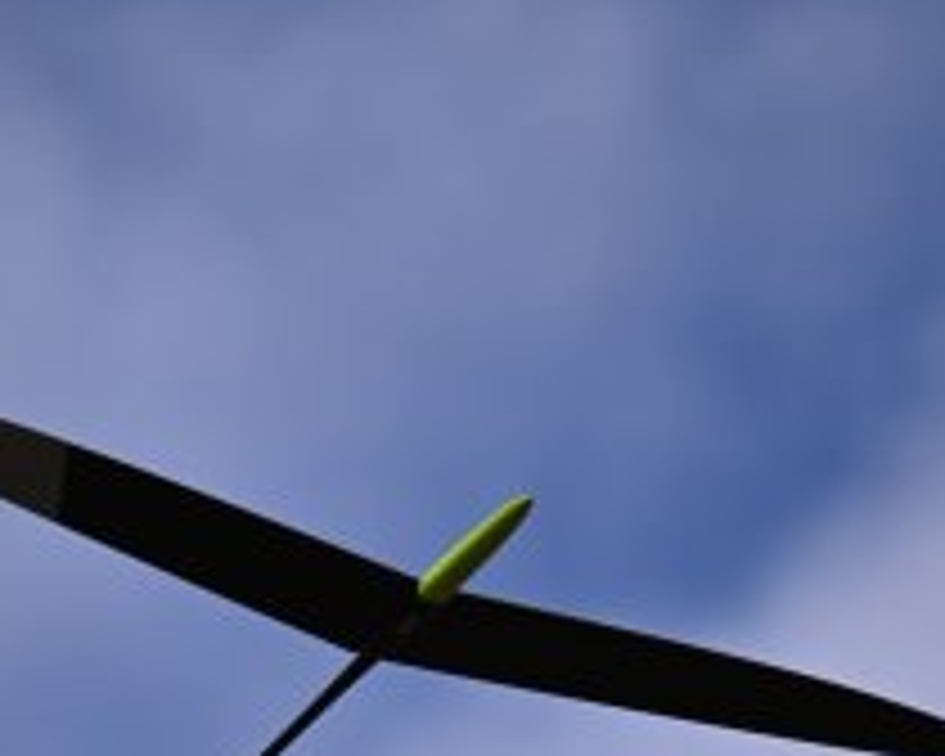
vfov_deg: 1.7
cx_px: 362
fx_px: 24864
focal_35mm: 889
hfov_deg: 2.2
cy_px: 729
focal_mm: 400
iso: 320
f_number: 6.3
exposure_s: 1/1600
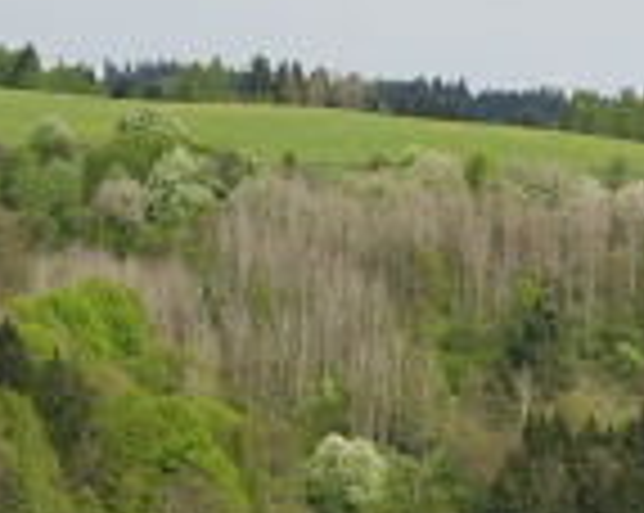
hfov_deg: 7.5
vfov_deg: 6.1
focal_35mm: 253
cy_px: 630
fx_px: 4816
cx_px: 1063
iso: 100
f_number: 6.3
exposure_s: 1/200
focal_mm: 32
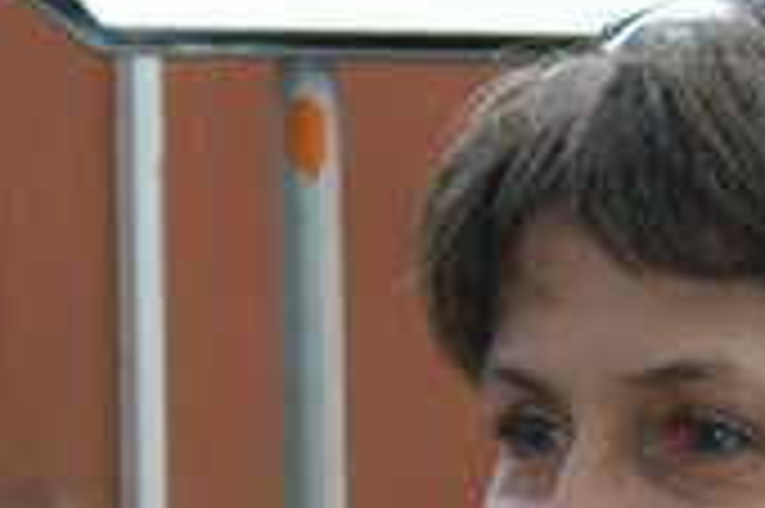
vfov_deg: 4.8
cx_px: 704
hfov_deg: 7.2
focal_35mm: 286
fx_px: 6072
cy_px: 800
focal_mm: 30
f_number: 5
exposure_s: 1/180
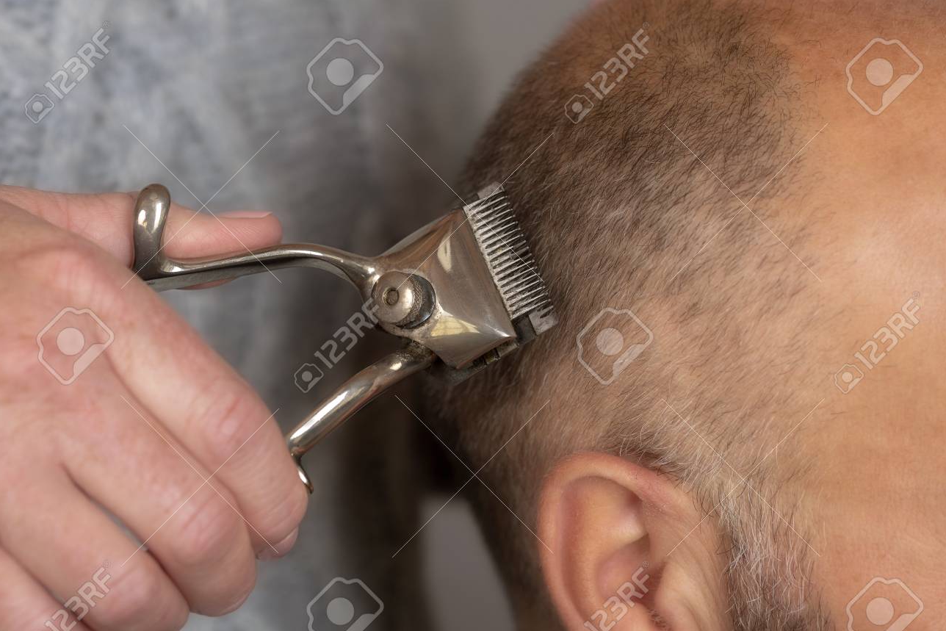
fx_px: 2786
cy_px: 316
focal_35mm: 106
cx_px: 474
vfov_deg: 12.9
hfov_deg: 19.3
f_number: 5.6
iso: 200
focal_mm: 105
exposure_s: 1/125
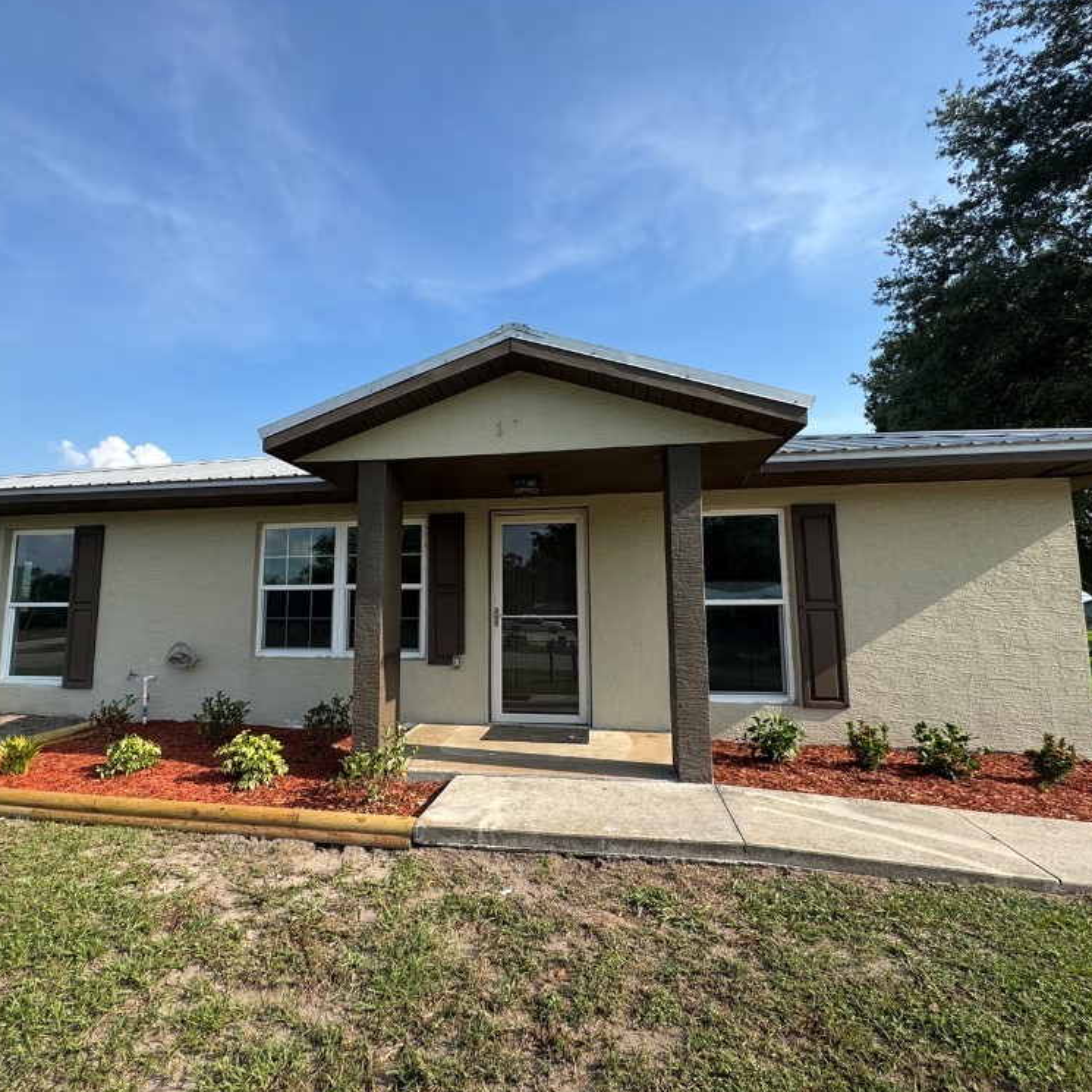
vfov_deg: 84.0
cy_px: 547
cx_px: 501
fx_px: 607
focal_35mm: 17
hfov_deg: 83.8
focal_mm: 2.22
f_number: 2.2
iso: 50
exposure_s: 1/993
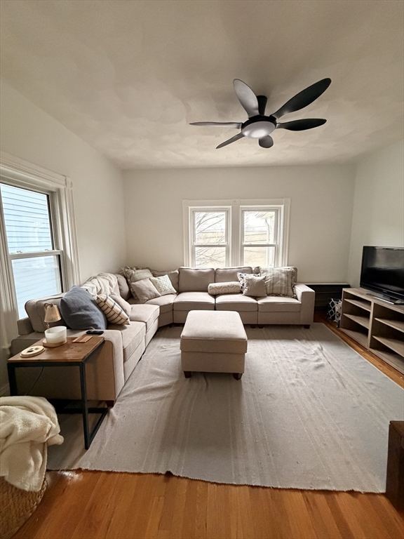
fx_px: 218
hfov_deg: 85.7
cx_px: 202
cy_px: 270
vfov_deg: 102.1
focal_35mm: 14
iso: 800
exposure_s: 1/60
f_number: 2.2
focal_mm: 2.22
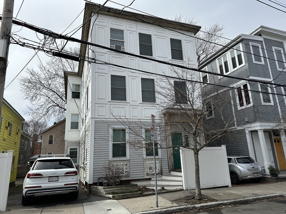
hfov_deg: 71.6
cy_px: 107
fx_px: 198
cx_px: 143
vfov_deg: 56.8
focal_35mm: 24
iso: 80
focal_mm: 6.86
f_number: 1.78
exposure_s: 1/5525
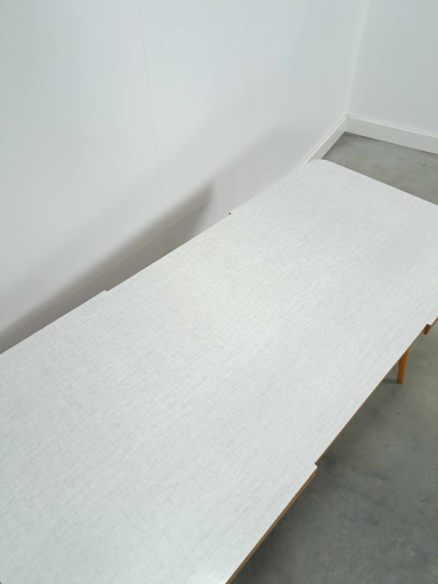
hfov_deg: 56.8
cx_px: 219
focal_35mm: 24
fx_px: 405
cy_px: 292
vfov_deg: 71.6
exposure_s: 1/50
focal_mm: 5.23
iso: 250
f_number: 1.8
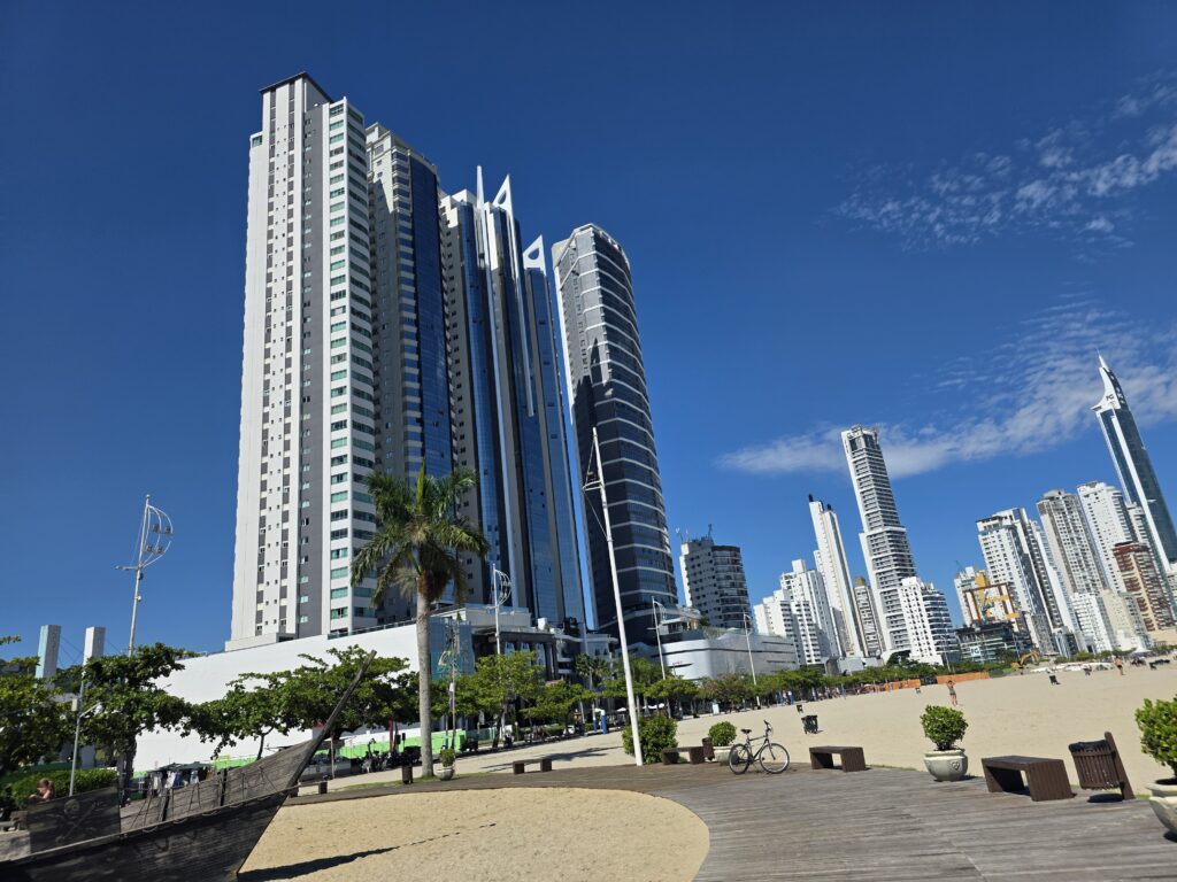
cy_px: 441
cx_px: 588
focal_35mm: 23
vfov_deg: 58.9
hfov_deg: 73.9
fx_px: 782
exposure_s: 1/7944
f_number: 1.7
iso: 64
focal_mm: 6.3
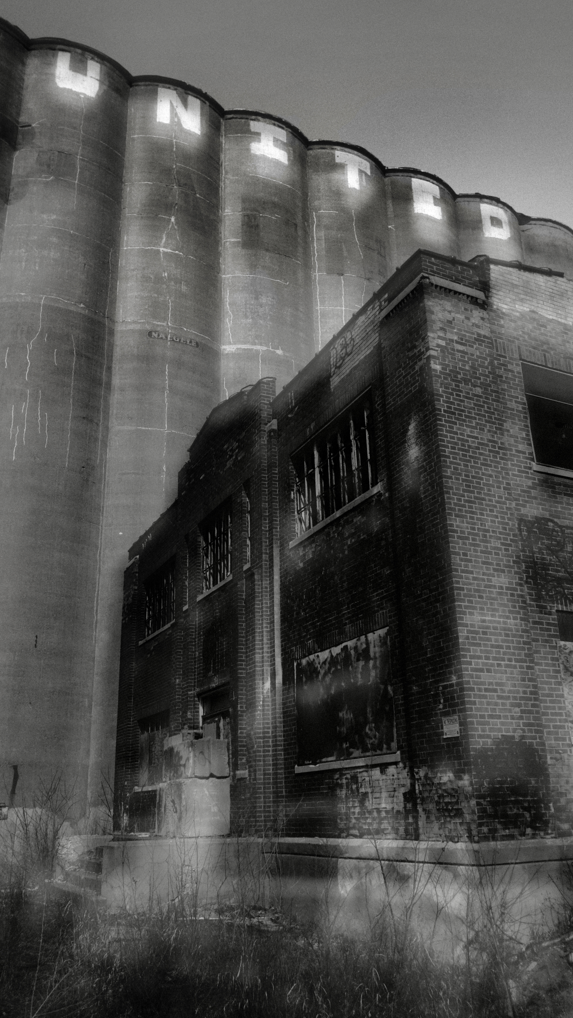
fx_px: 783
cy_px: 512
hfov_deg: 40.2
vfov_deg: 66.1
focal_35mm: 29
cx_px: 279
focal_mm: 18
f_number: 3.2
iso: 250
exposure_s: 1/5000
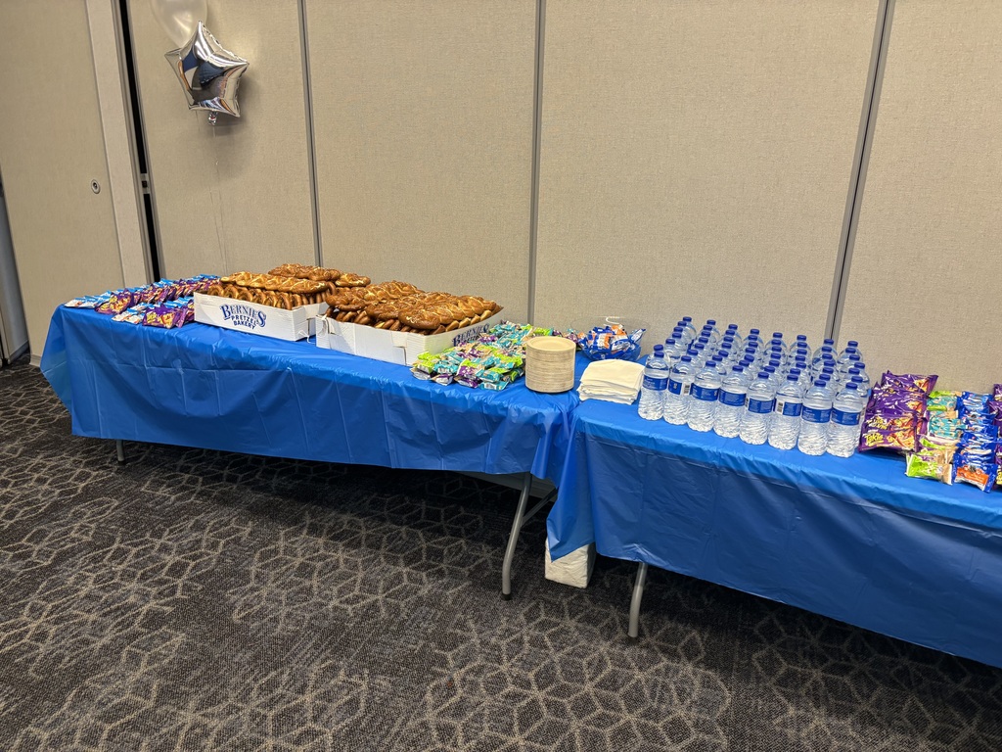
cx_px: 501
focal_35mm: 26
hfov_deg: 67.3
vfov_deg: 53.1
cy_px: 376
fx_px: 753
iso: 200
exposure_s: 1/60
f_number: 1.6
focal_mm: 5.96
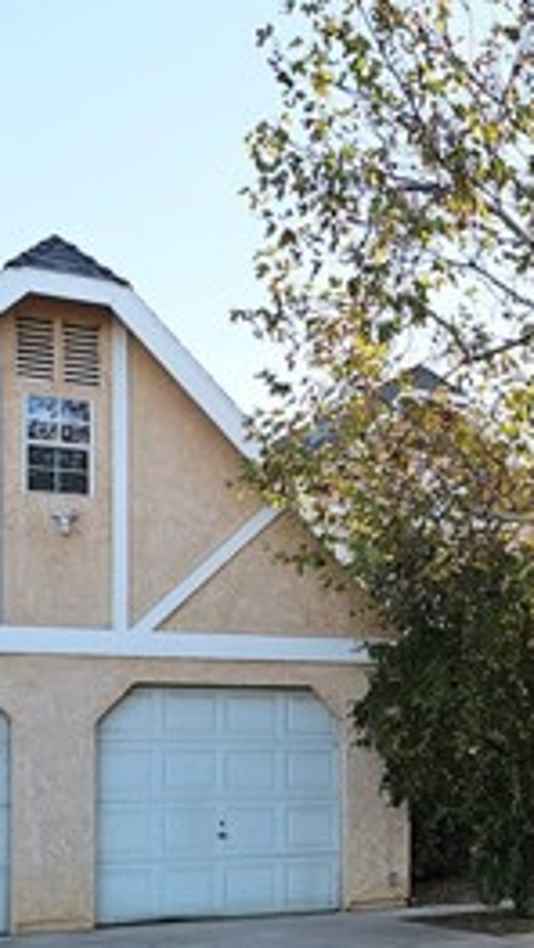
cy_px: 685
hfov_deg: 19.1
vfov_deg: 33.8
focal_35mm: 61
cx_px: 559
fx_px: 1535
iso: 10
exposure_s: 1/128
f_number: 1.7
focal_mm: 6.3
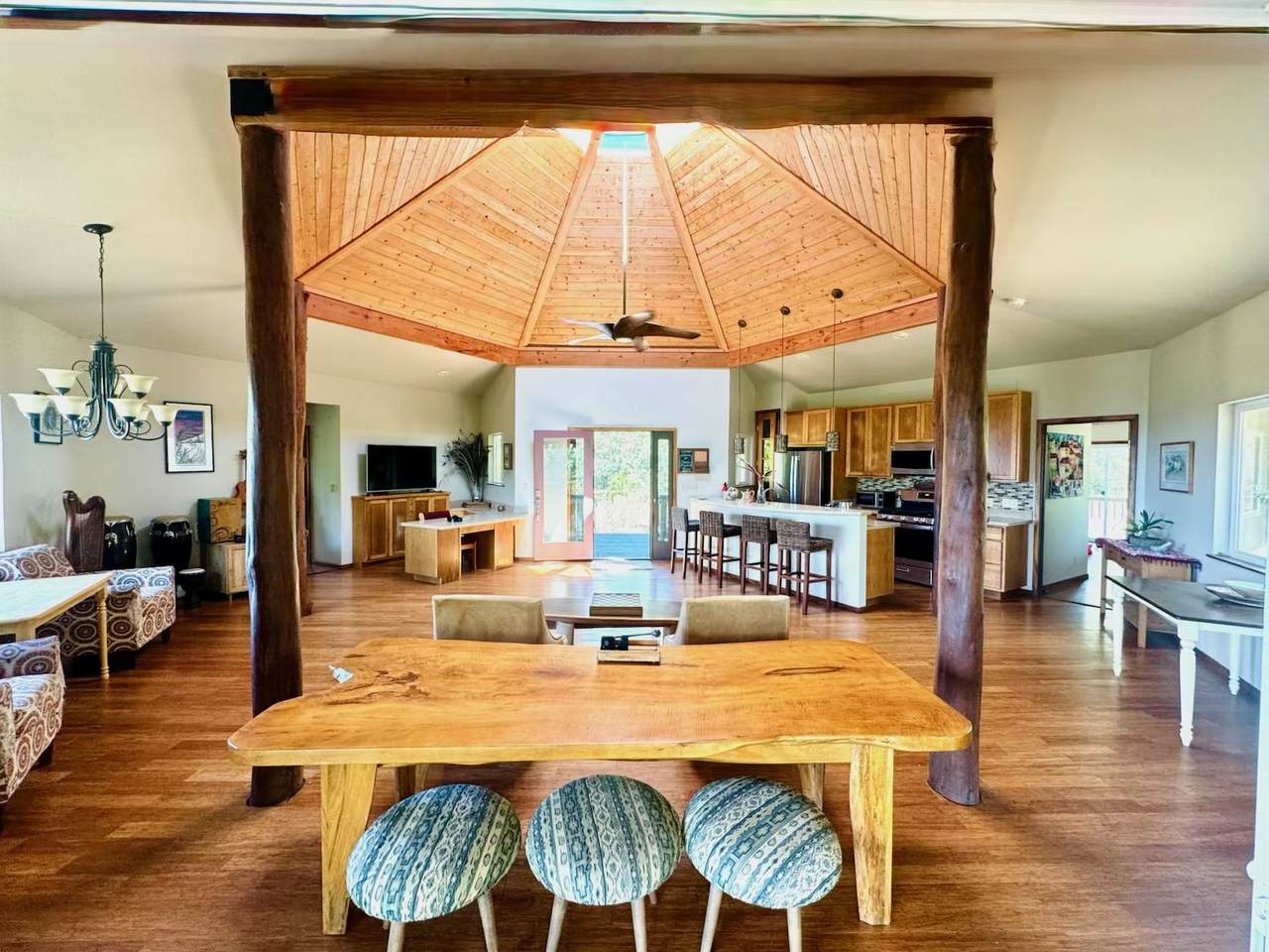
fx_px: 513
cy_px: 476
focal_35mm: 14
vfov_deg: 85.7
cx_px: 634
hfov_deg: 102.1
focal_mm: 2.22
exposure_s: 1/99
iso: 200
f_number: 2.2
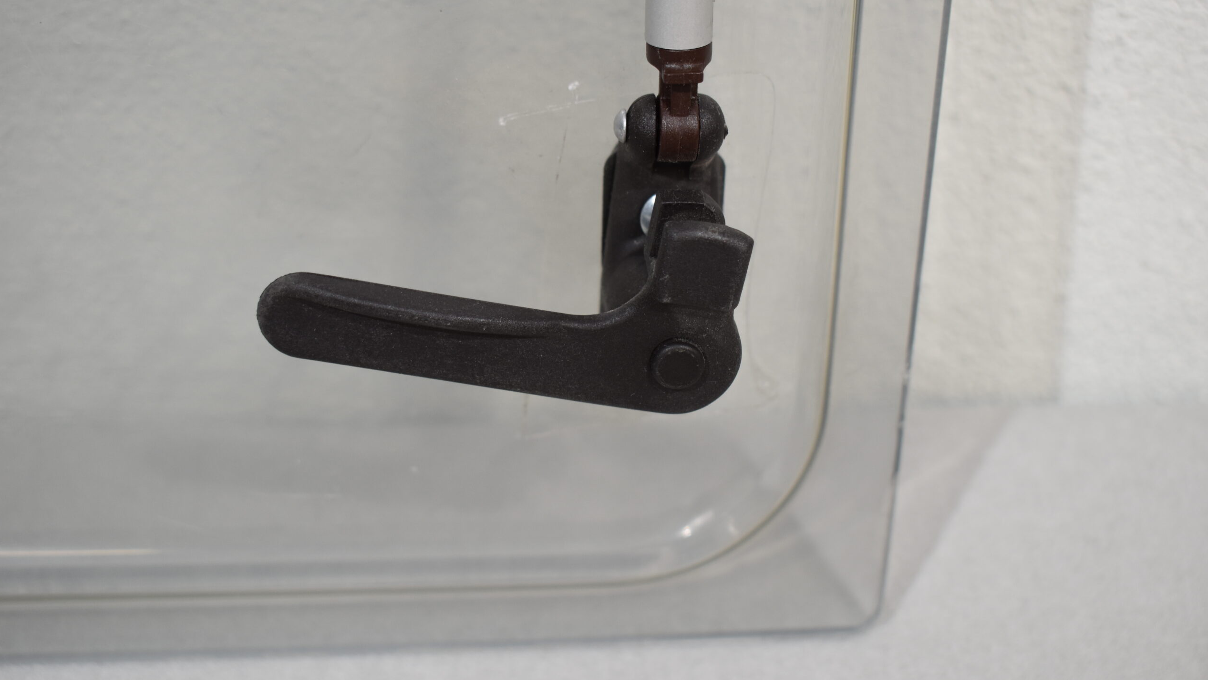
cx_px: 605
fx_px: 1730
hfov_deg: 38.5
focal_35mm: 54
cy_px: 311
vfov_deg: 22.2
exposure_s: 1/60
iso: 400
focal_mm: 34
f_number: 5.6
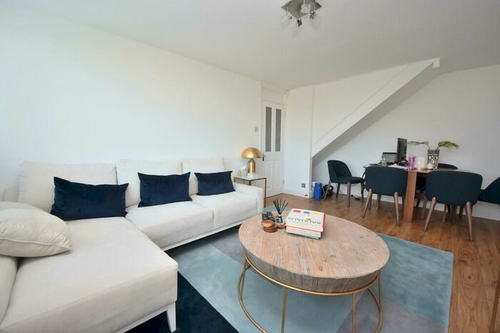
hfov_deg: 85.4
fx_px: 271
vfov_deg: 63.2
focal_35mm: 20
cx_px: 250
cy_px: 166
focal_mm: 13
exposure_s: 1/125
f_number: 5.6
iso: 640
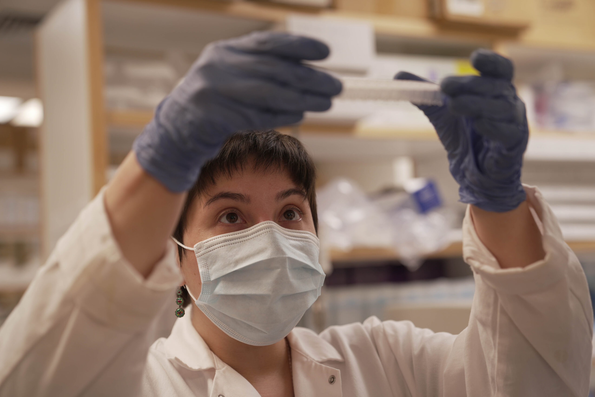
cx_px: 298
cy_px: 198
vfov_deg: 24.2
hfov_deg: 35.6
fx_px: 926
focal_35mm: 56
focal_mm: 56
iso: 160
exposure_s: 1/50
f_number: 2.8
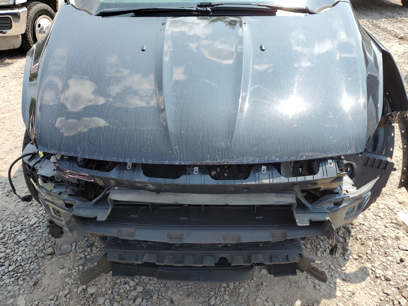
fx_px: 306
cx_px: 204
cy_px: 153
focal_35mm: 26
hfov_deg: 67.3
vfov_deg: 53.1
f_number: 1.5
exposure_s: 1/1429
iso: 50
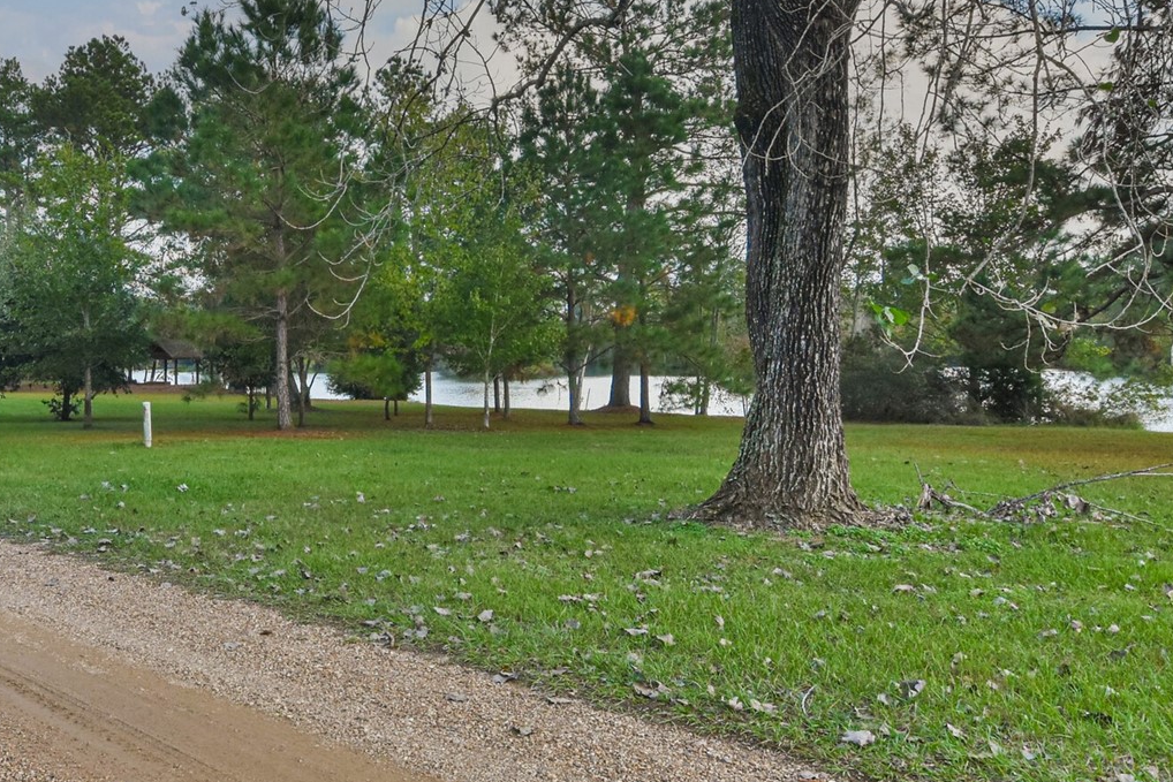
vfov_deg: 41.1
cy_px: 362
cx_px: 372
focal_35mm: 32
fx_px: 1043
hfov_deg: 57.2
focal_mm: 10
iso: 400
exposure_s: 1/800
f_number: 8
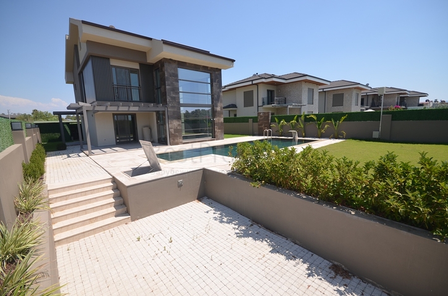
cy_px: 148
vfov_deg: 77.1
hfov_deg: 100.5
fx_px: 186
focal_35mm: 15
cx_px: 224
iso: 100
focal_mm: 10
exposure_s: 1/200
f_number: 9
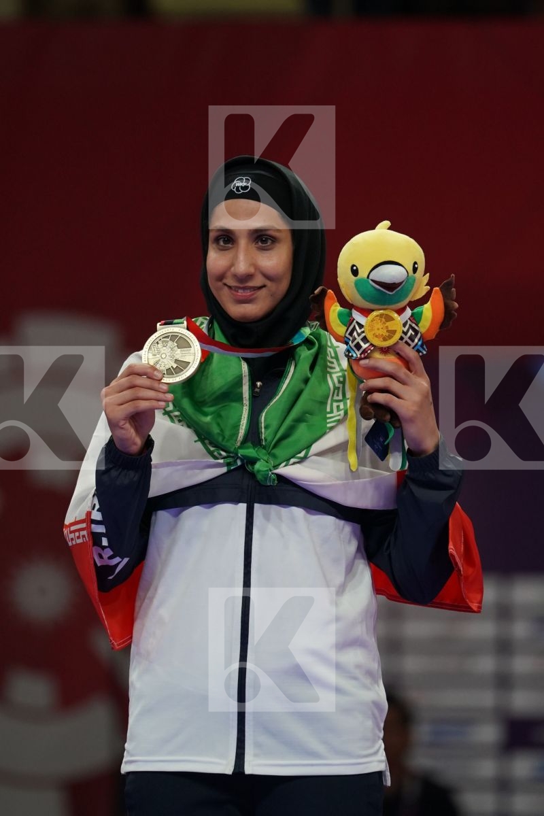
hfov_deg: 3.3
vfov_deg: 4.9
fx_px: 9519
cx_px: 272
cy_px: 408
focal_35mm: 420
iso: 1250
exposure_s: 1/500
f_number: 4
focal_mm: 280
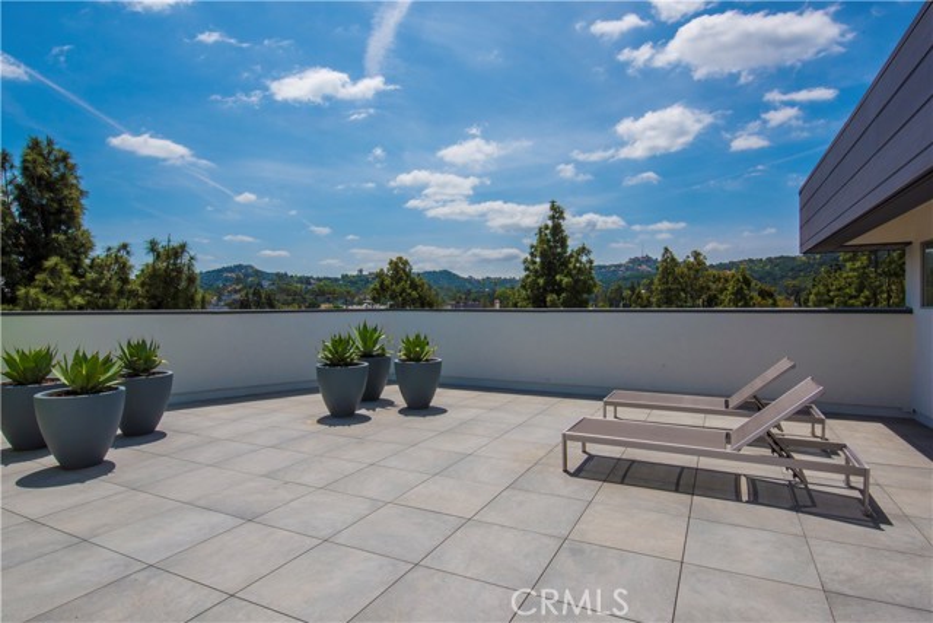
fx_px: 441
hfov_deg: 93.3
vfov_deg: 70.5
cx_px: 466
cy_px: 312
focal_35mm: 17
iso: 100
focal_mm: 17
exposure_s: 1/125
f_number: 18
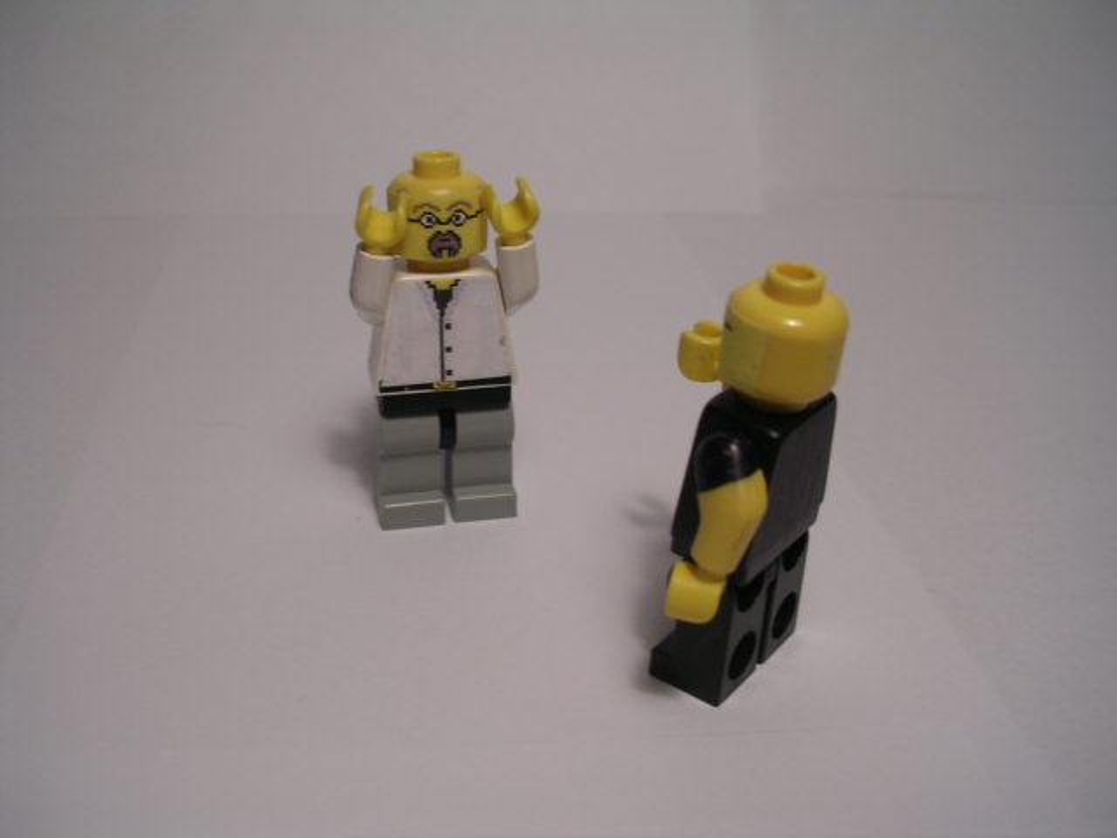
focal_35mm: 38
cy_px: 419
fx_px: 1226
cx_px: 558
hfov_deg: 49.0
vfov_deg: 37.7
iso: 100
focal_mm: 5.8
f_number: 2.8
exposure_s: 1/61.9
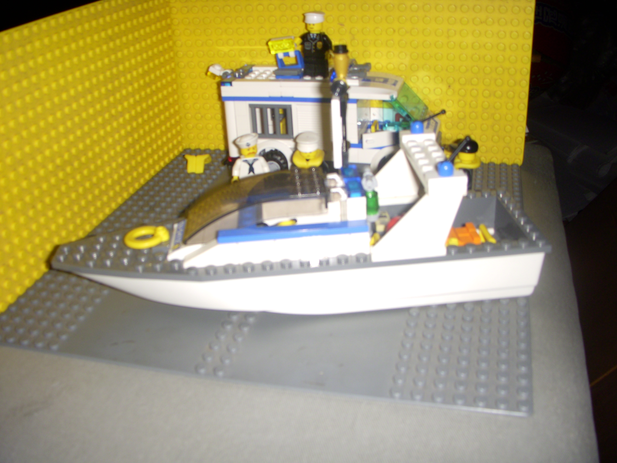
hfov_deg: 49.0
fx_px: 677
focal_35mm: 38
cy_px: 232
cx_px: 308
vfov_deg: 37.7
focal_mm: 6.3
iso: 100
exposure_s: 1/30
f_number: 3.3
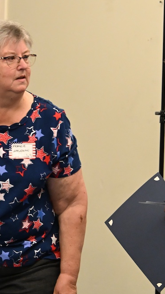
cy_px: 147
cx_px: 101
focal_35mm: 261
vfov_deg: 8.3
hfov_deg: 4.7
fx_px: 2032
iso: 6400
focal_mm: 165
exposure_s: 1/200
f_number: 7.6
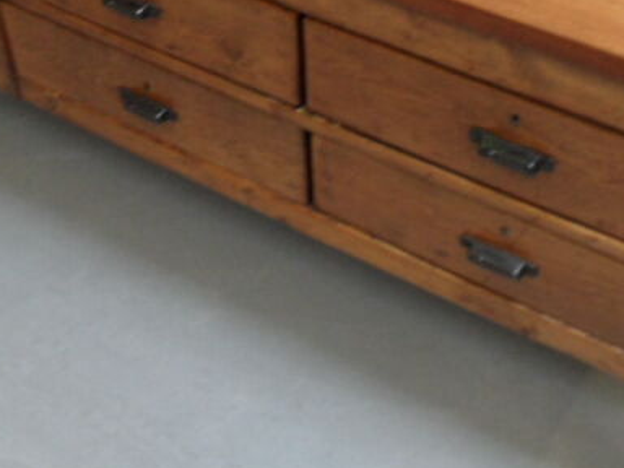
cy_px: 10
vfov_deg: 22.1
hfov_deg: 30.1
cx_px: 234
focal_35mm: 64
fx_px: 1154
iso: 200
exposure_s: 1/20
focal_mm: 3.9
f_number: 3.2
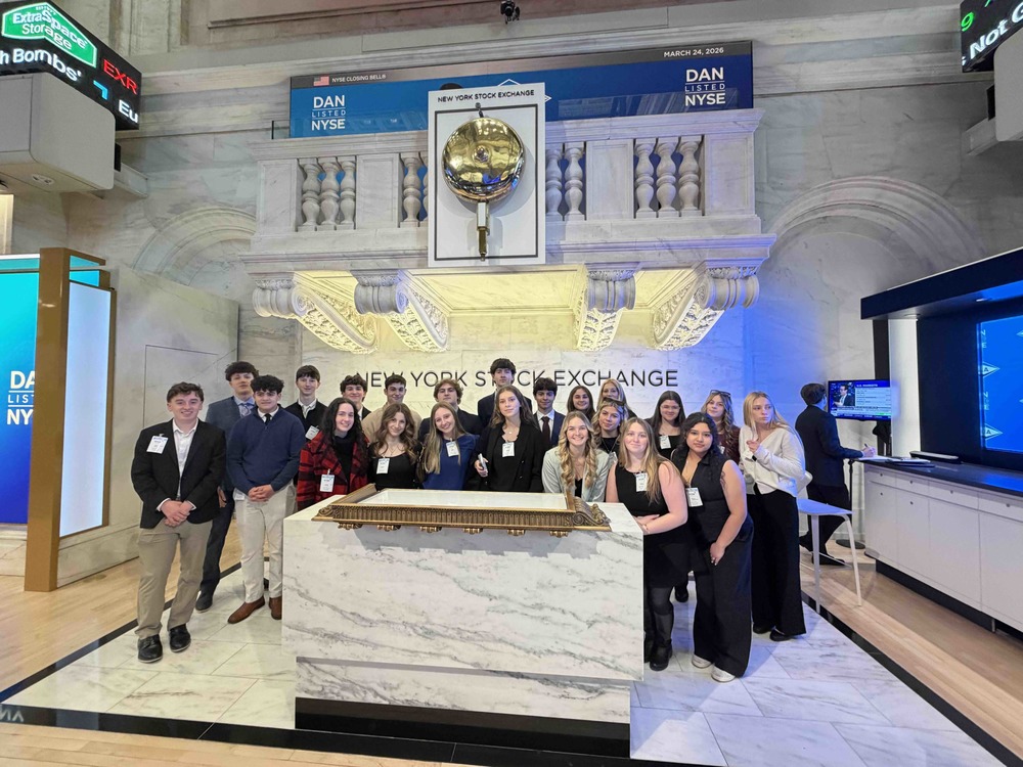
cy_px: 384
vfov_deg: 85.7
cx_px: 512
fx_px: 414
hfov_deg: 102.1
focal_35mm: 14
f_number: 2.2
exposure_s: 1/63
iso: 320
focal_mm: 2.22
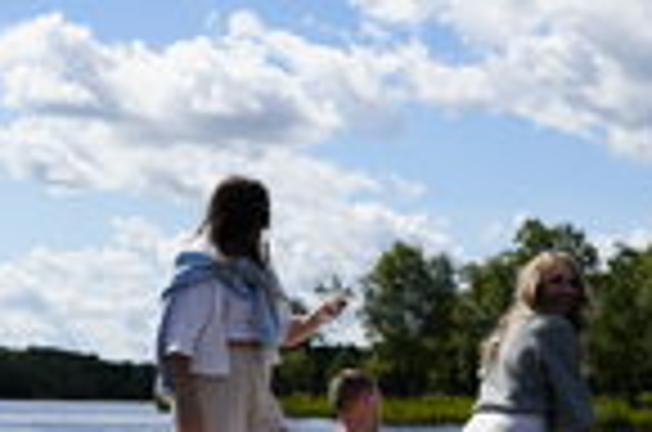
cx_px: 357
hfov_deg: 21.1
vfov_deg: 14.0
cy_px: 349
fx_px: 1753
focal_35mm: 97
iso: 100
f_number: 5
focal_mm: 35
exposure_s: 1/1250
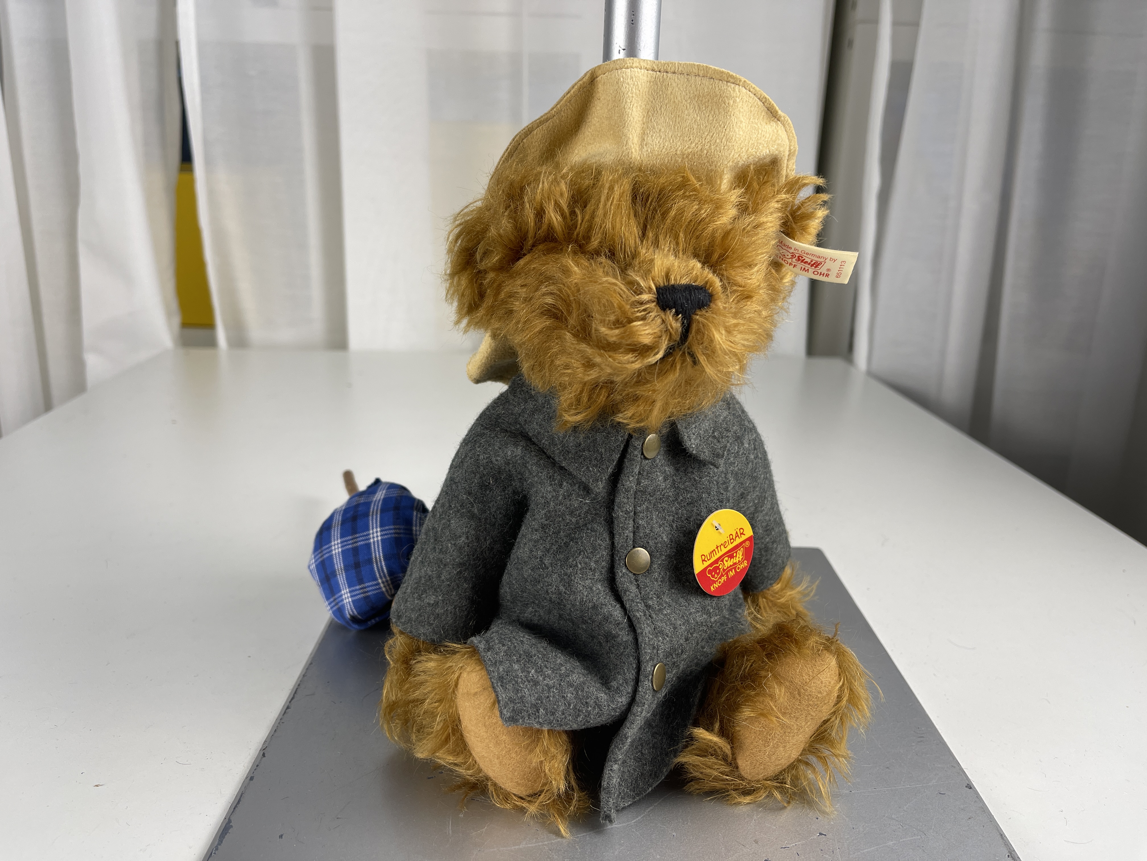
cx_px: 574
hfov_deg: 69.4
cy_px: 430
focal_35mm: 25
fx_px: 828
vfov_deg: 54.9
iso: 32
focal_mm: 5.1
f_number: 1.6
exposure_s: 1/100
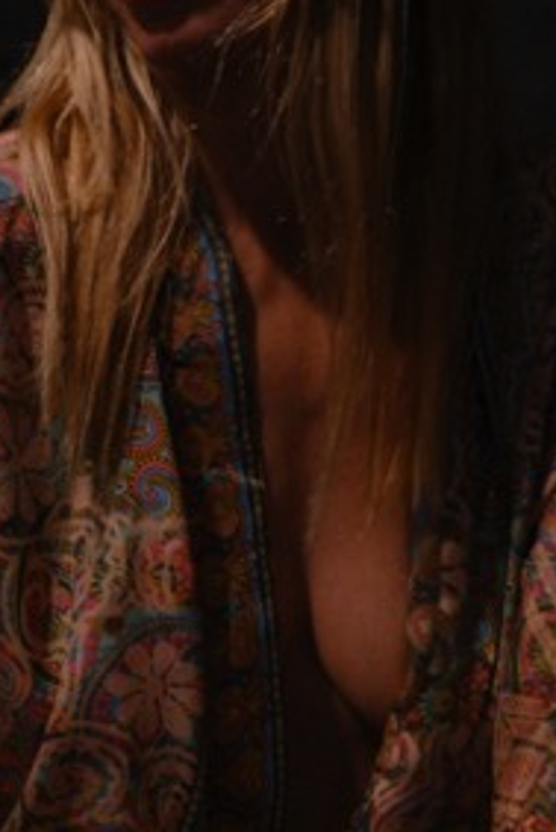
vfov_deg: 38.0
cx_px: 307
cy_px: 320
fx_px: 1203
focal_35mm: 52
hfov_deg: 26.0
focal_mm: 15
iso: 800
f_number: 4.5
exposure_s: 1/10
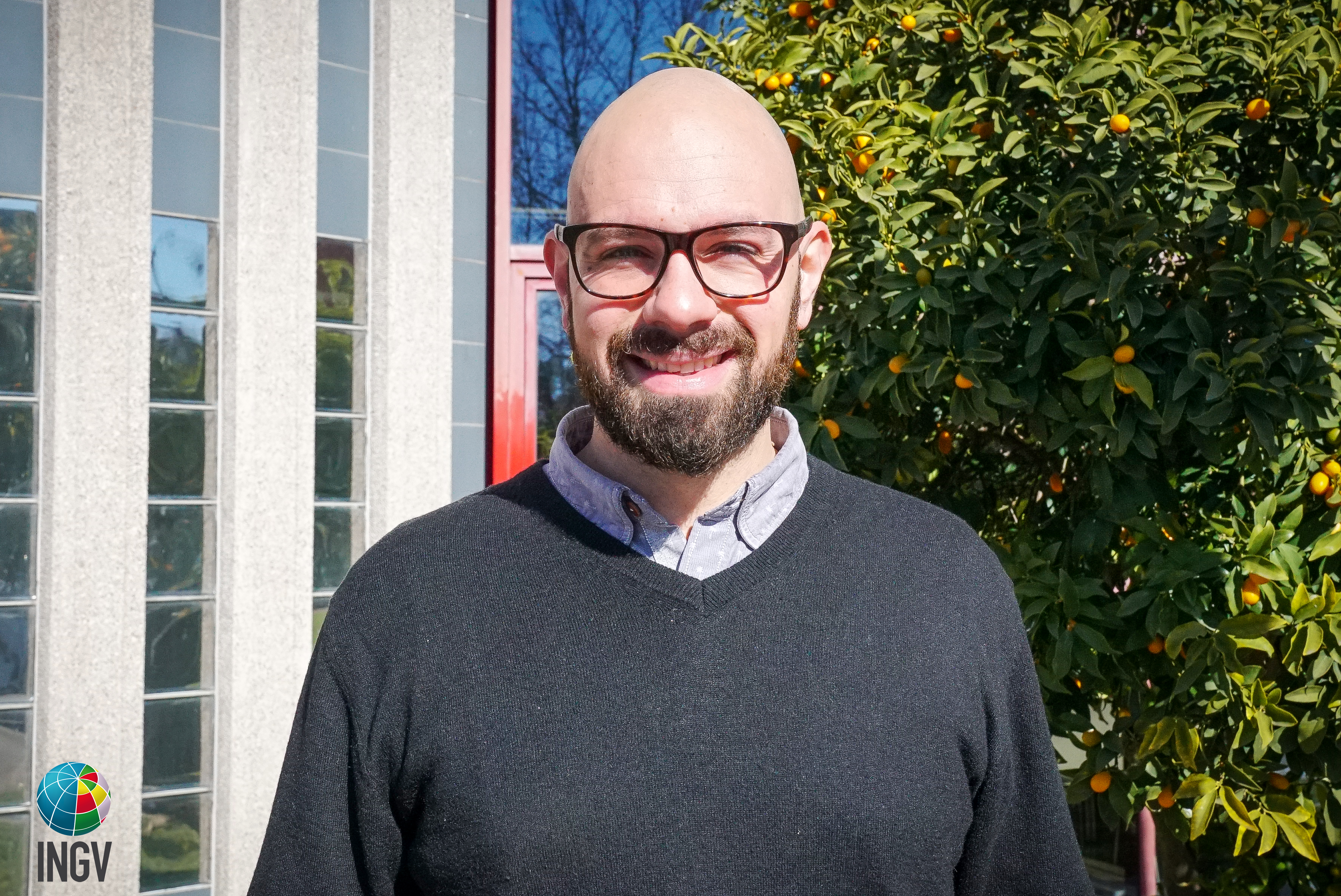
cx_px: 670
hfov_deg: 48.4
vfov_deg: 33.4
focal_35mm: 40
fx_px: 1491
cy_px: 448
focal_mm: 40
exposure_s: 1/4000
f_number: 11
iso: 5000
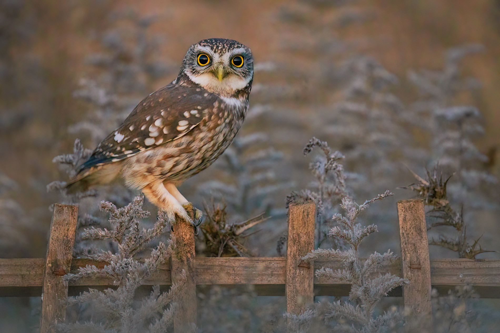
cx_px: 250
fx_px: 7681
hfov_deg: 3.7
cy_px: 166
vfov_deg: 2.5
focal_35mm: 553
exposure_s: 1/25
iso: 20000
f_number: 6.3
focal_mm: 553
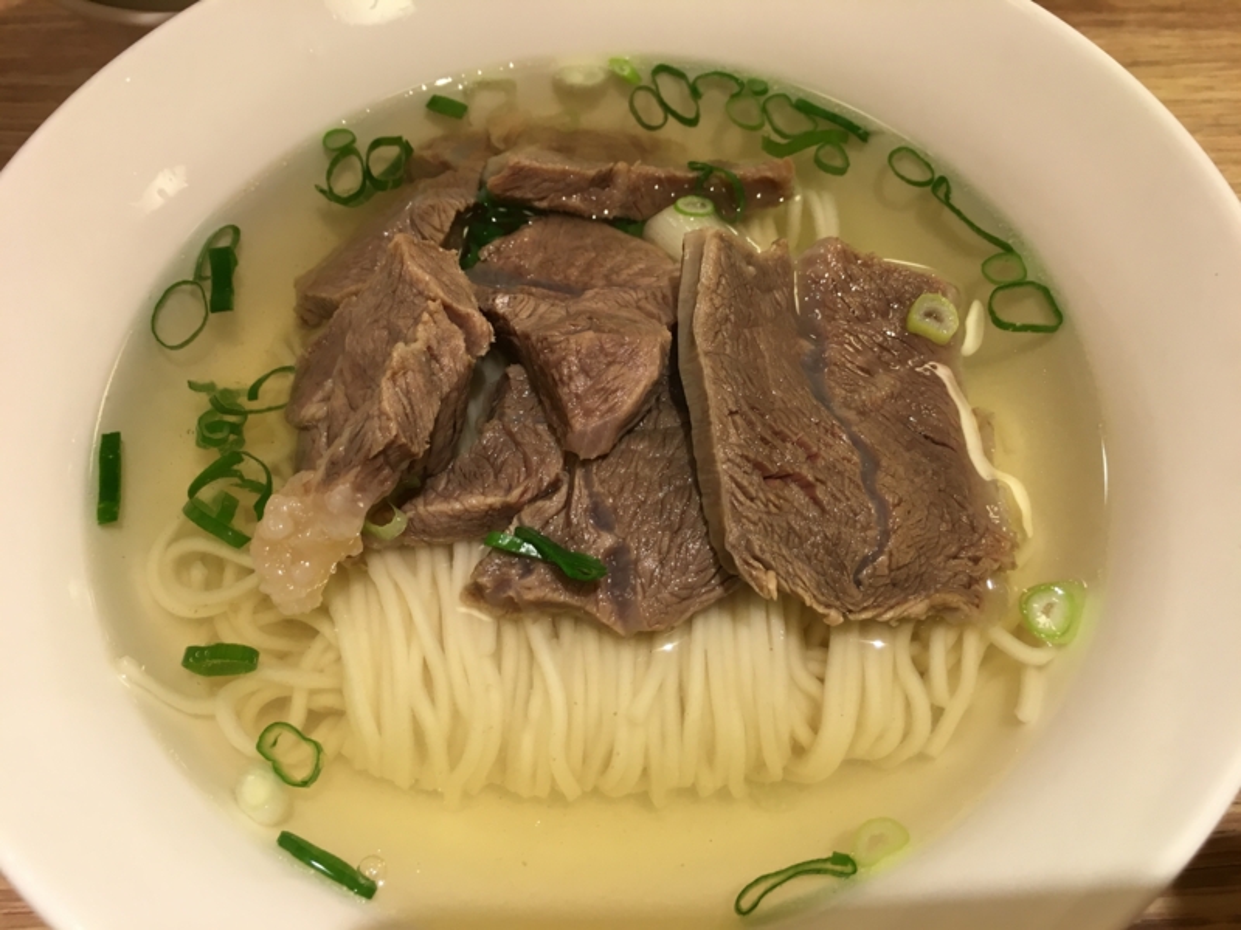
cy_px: 465
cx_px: 620
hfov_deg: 61.7
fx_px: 1040
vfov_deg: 48.2
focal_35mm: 29
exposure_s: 1/30
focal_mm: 4.15
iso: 50
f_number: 2.2
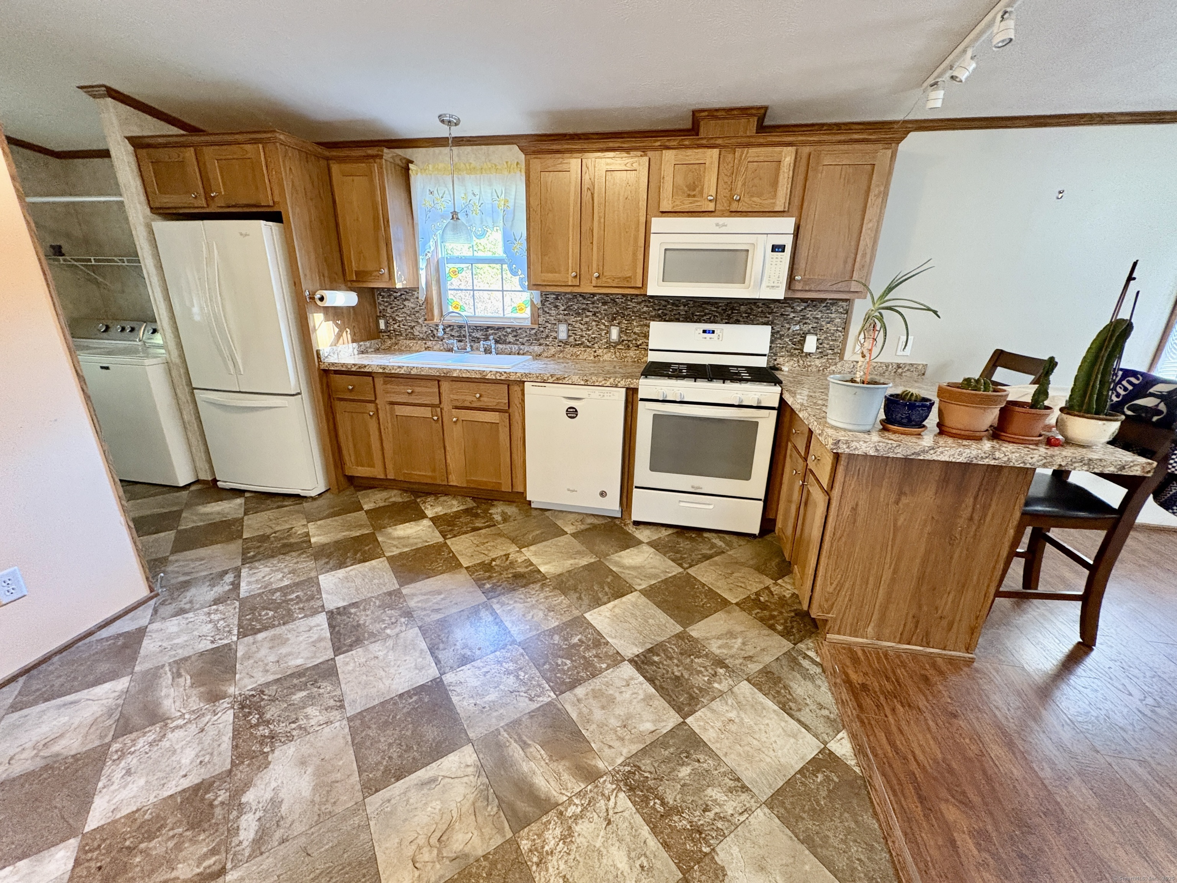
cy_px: 442
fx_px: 476
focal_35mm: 14
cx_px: 588
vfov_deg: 85.7
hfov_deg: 102.1
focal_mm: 2.22
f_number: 2.2
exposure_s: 1/60
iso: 640
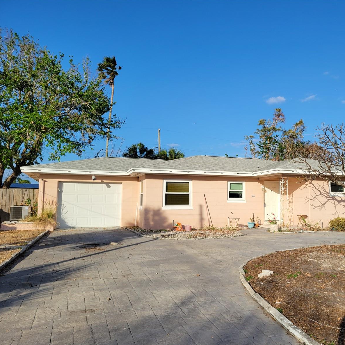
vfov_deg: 52.5
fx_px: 350
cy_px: 173
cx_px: 225
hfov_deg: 51.7
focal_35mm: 31
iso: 40
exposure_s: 1/2945
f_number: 1.8
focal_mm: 5.4
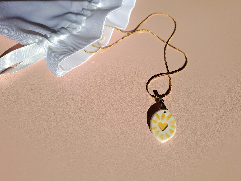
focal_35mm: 25
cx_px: 120
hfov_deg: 69.4
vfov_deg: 54.9
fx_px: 174
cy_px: 90
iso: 32
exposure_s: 1/1592
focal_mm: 4.65
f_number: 1.8
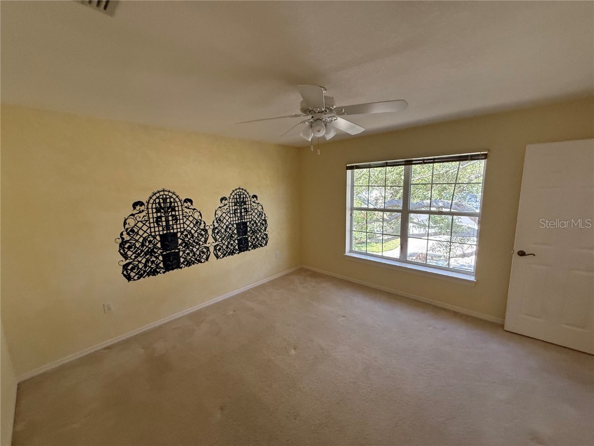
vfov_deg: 85.7
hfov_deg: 102.1
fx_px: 240
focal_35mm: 14
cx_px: 297
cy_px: 223
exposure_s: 1/99
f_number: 2.2
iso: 320
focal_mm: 2.22
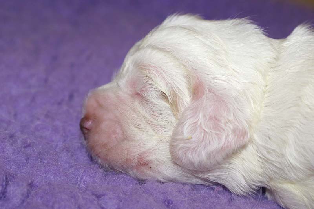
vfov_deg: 18.2
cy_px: 104
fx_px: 654
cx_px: 157
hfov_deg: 27.0
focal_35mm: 75
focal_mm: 50
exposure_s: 1/80
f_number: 6.3
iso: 400
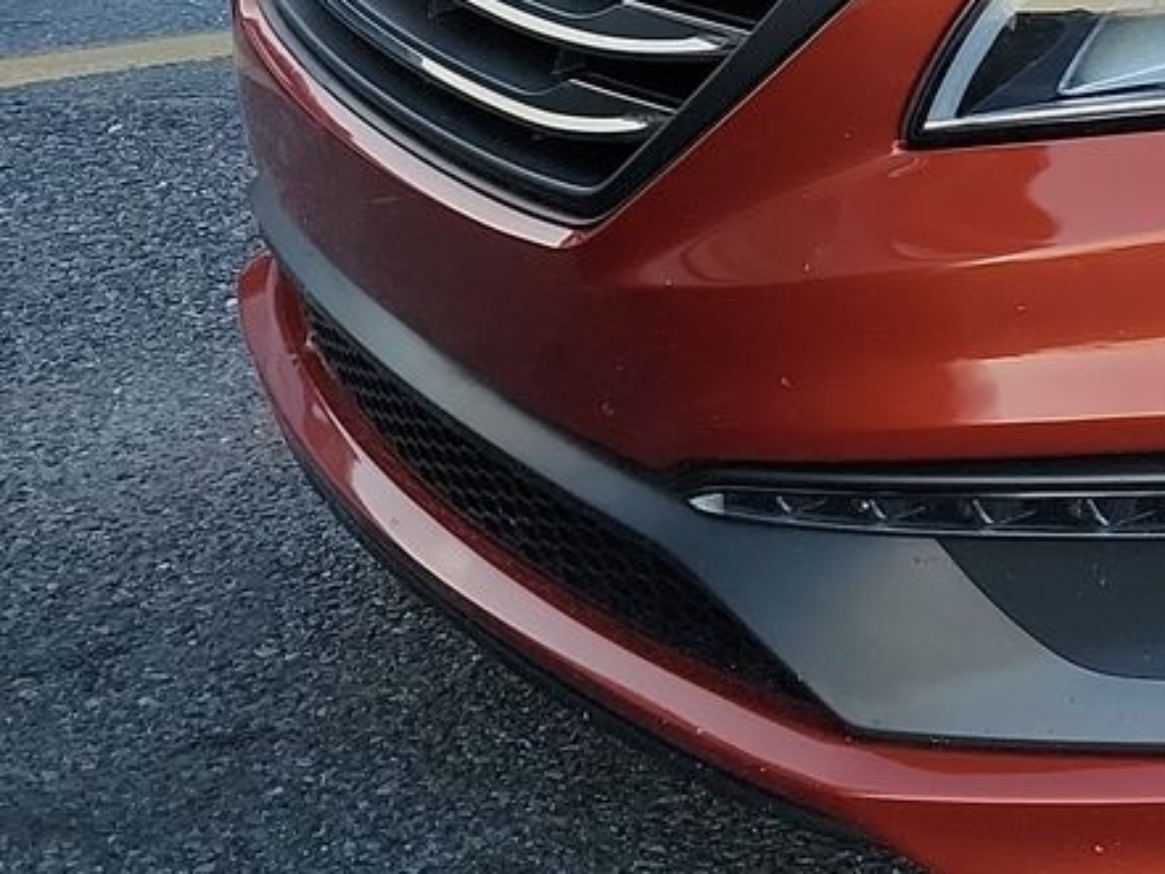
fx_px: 2929
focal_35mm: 87
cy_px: -32
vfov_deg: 16.6
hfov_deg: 18.3
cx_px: 2029
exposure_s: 1/119
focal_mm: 6.7
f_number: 1.8
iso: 60
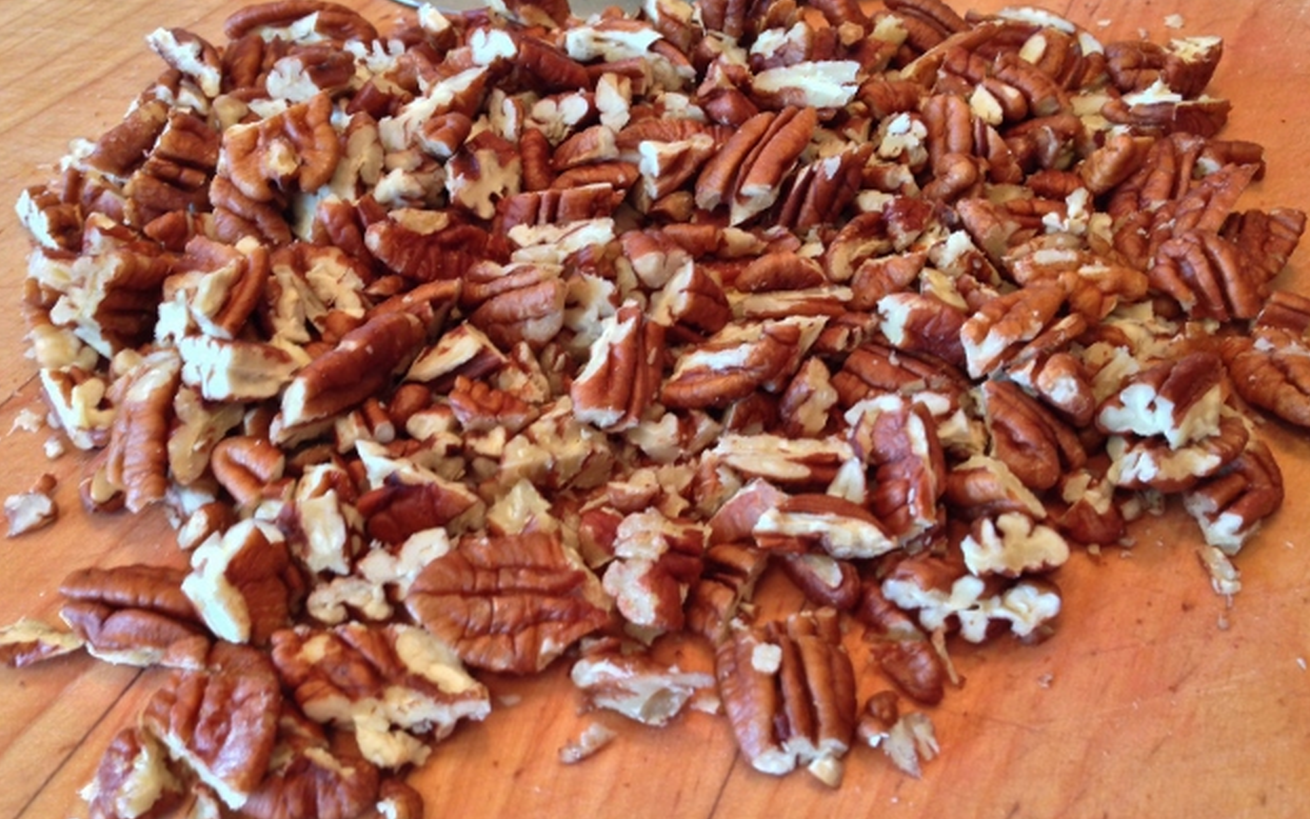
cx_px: 666
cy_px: 398
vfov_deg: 35.3
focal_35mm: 36
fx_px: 1285
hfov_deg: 54.0
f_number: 2.4
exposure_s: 1/20
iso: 80
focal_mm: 4.12
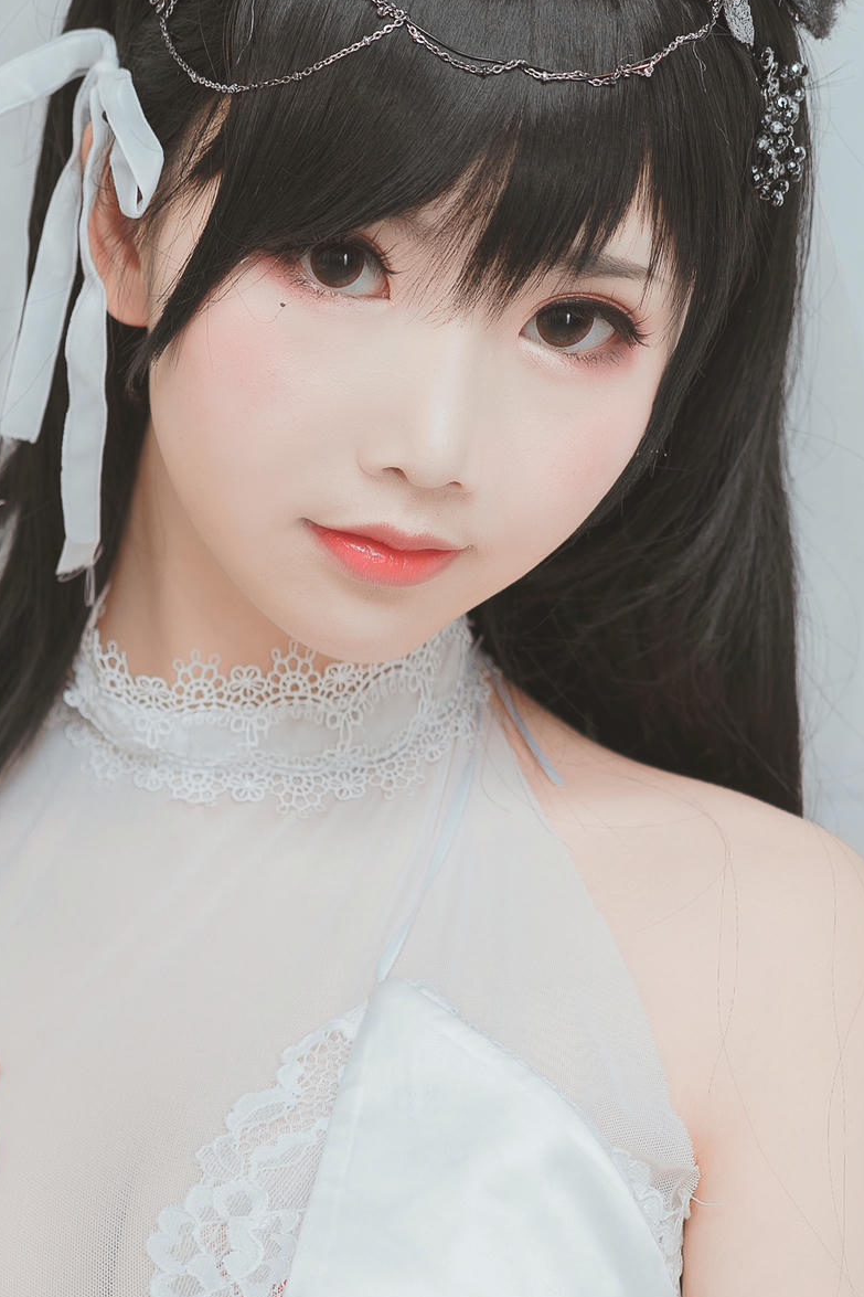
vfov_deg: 9.4
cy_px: 1203
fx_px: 7814
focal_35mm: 217
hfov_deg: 6.3
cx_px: 372
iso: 100
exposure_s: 1/125
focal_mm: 85
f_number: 2.8
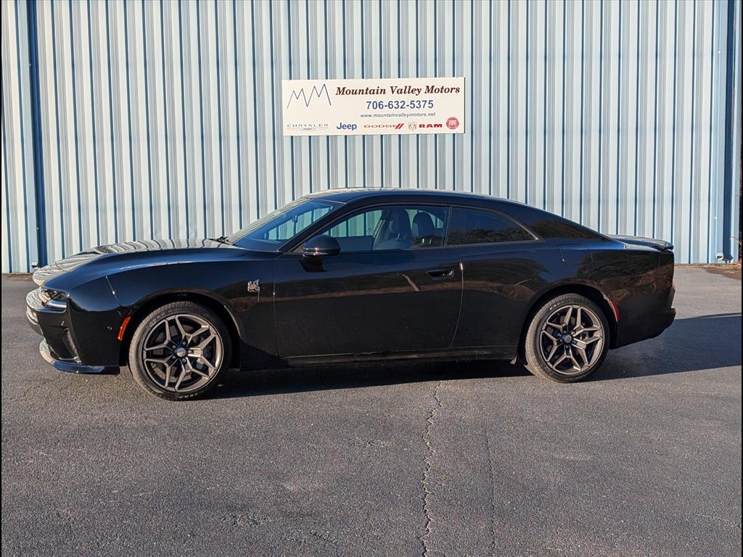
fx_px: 1052
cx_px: 372
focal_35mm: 49
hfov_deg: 38.9
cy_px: 278
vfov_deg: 29.7
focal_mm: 6.9
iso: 20
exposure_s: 1/833
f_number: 1.68
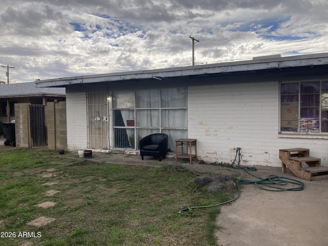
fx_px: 265
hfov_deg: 63.4
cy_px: 123
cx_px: 164
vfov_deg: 49.7
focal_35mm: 28
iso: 20
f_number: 1.8
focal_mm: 3.99
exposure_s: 1/3003
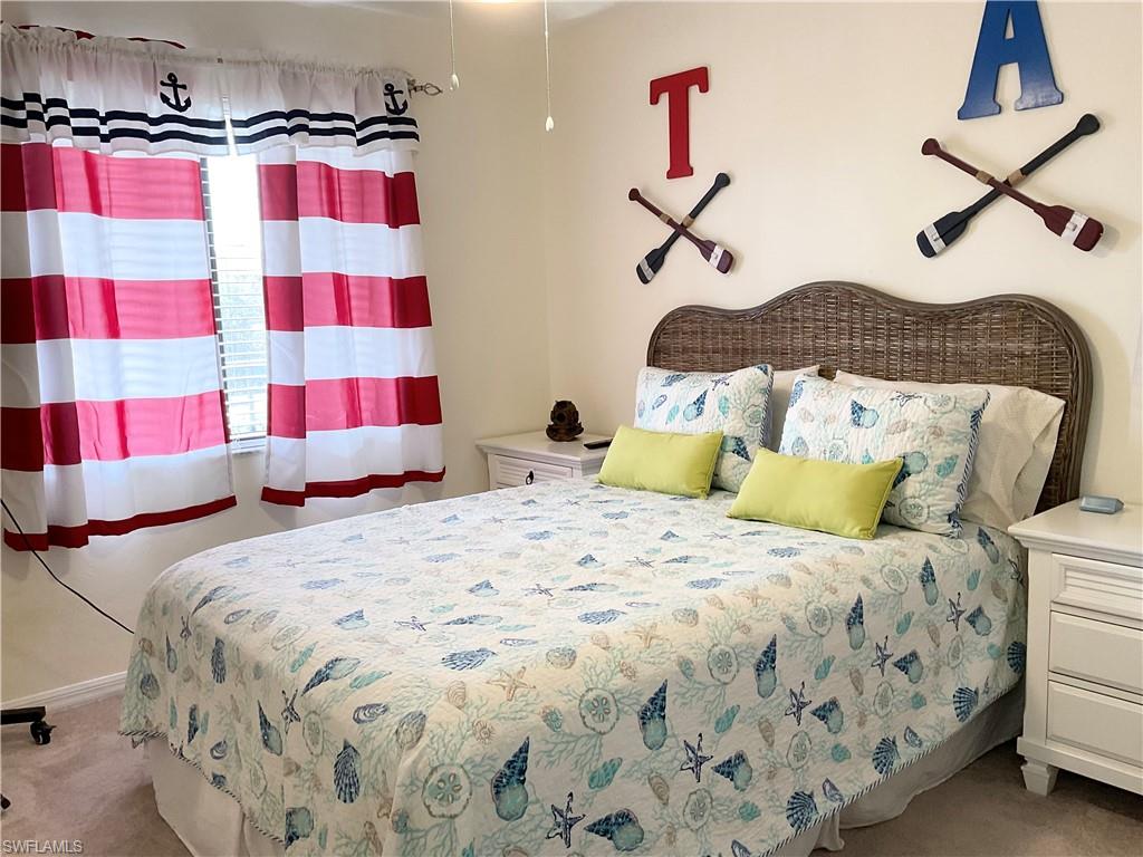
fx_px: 958
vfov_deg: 48.2
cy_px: 428
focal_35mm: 29
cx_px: 572
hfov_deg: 61.7
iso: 50
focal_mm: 3
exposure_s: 1/60
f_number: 1.8
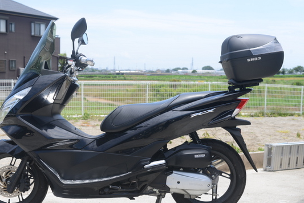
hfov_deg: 33.3
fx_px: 507
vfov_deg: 22.6
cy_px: 117
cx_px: 135
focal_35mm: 60
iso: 100
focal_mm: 50
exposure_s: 1/200
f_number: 7.1
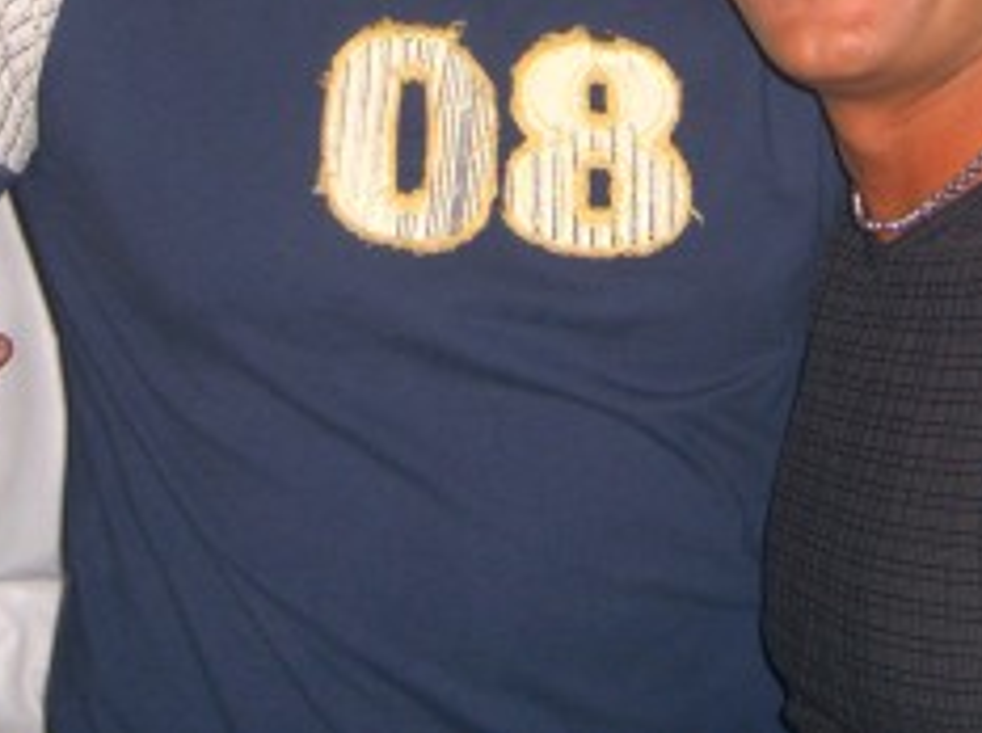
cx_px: 523
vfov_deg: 14.4
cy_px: -211
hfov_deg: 20.1
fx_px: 2776
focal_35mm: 98
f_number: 2.8
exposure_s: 1/60
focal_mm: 7.9
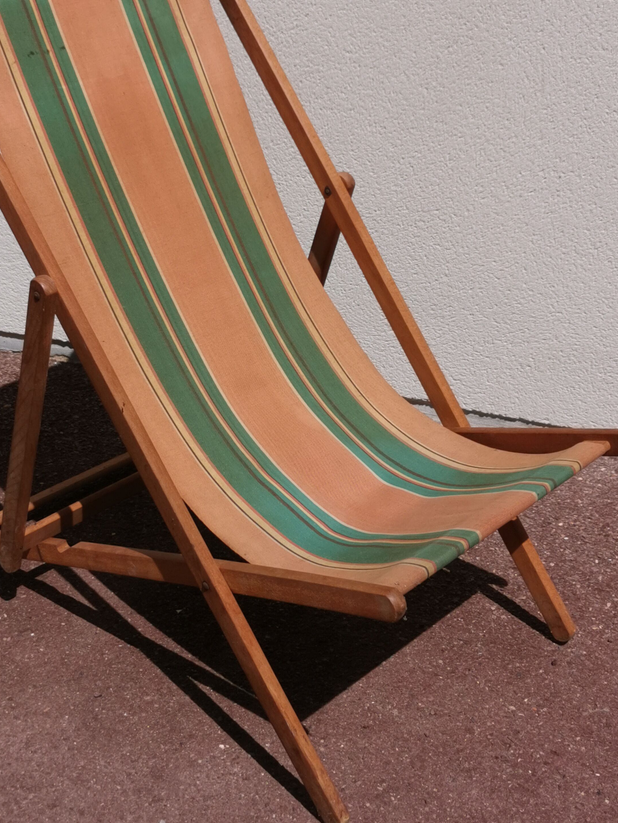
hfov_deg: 27.5
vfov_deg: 36.1
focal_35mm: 53
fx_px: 1262
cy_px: 369
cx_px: 268
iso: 50
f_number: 1.8
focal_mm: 5.58
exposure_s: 1/5988
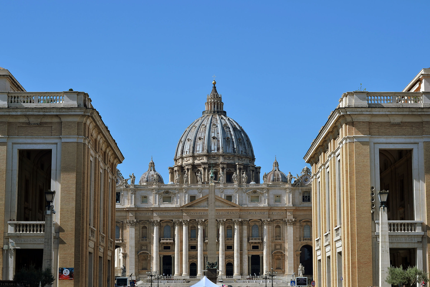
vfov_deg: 18.2
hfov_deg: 27.0
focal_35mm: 75
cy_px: 144
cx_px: 215
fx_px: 896
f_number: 8
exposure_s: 1/320
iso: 100
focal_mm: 50
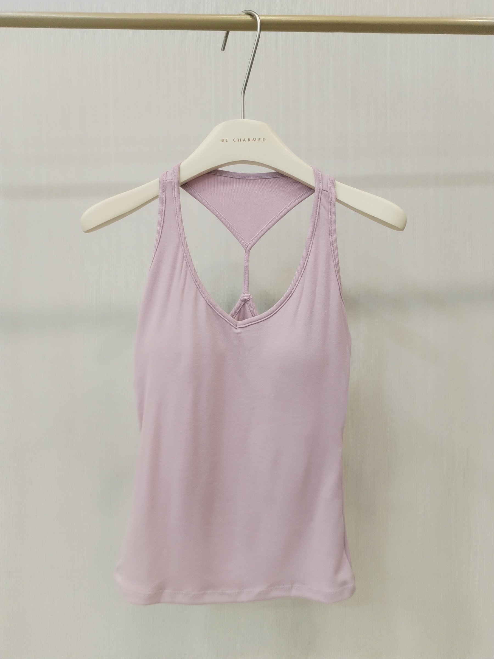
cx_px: 247
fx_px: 552
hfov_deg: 48.2
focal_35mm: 29
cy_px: 330
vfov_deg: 61.7
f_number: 1.8
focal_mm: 4.75
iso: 354
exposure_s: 1/50
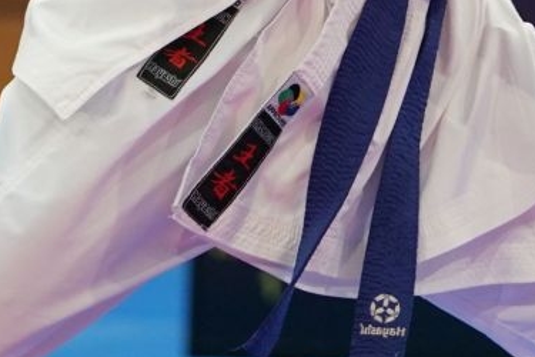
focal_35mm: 787
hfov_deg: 2.6
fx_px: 11695
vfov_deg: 1.7
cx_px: 732
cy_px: -471
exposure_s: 1/1000
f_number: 2.8
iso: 2000
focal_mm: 164
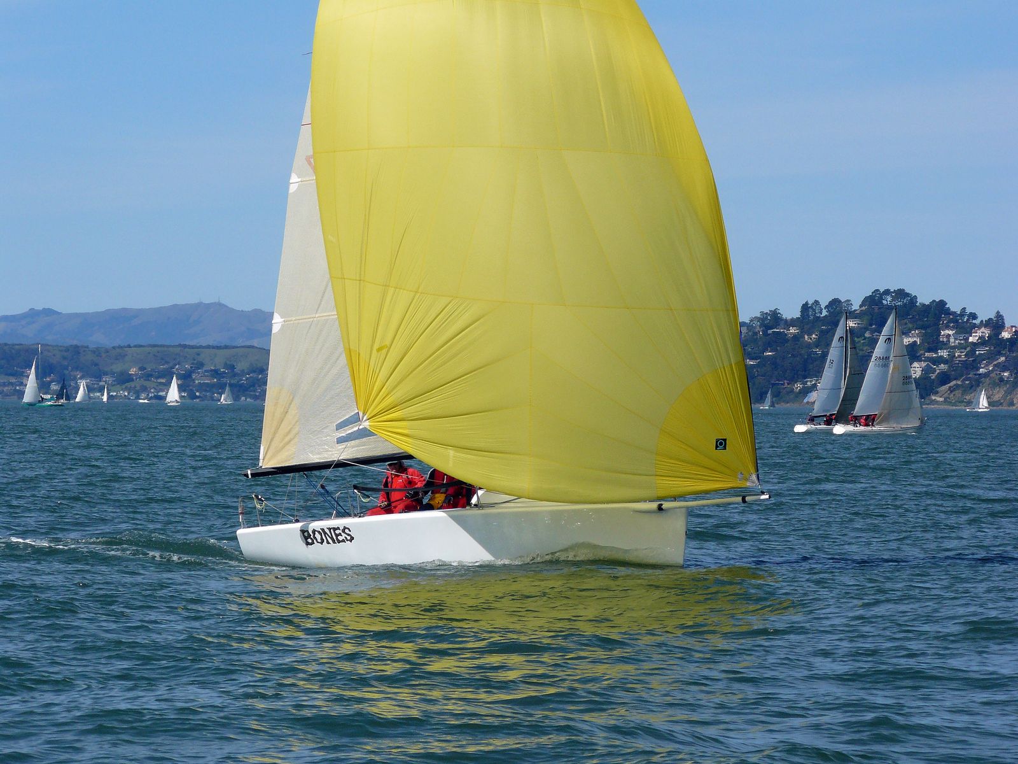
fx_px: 5911
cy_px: 382
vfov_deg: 7.4
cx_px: 509
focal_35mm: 201
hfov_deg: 9.8
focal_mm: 33.5
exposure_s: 1/800
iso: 100
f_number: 5.6
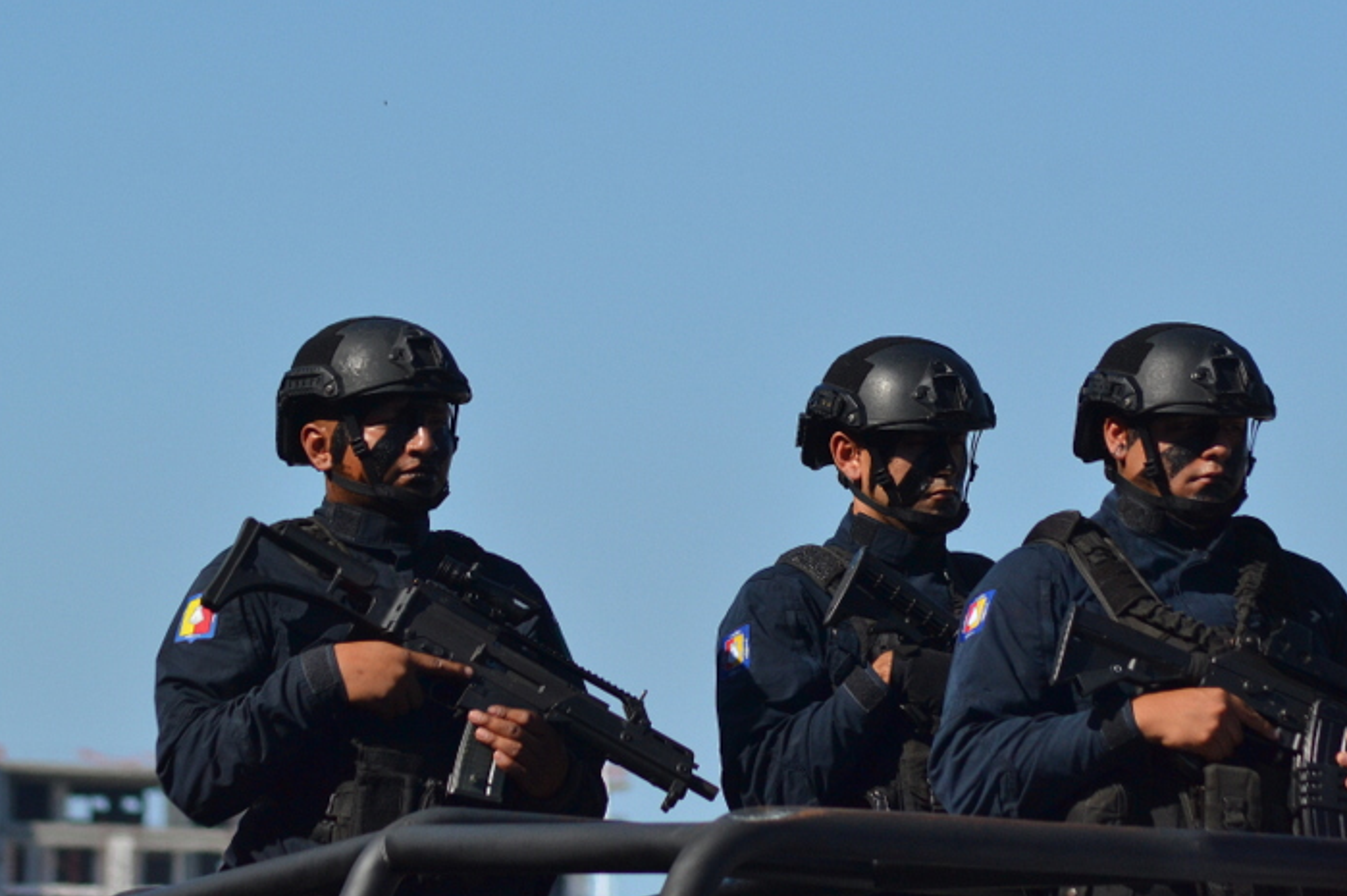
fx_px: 11095
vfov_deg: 4.6
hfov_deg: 6.9
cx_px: 811
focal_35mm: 297
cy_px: 482
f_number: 5.6
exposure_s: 1/2000
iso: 360
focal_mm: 135
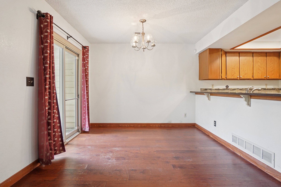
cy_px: 94
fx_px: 140
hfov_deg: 90.0
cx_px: 140
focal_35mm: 18
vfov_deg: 67.4
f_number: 8
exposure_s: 1/8
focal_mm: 12
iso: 400
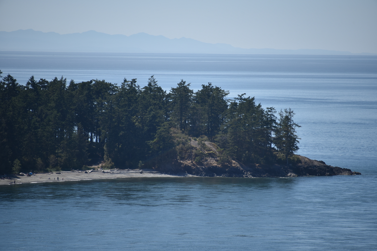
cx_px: 188
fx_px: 3142
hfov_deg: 6.9
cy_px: 126
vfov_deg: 4.6
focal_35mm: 300
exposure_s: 1/640
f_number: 5.6
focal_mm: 300
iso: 110
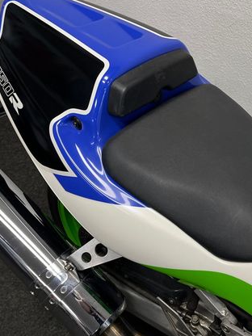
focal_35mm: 40
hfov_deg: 34.7
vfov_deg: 46.7
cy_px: 149
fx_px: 388
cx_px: 206
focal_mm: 5.1
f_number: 1.6
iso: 125
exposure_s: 1/100
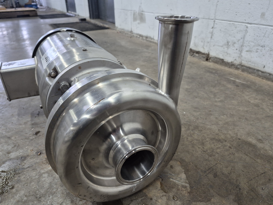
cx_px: 136
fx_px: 181
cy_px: 102
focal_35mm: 23
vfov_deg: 58.9
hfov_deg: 73.9
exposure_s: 1/120
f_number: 1.8
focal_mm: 5.4
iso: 250
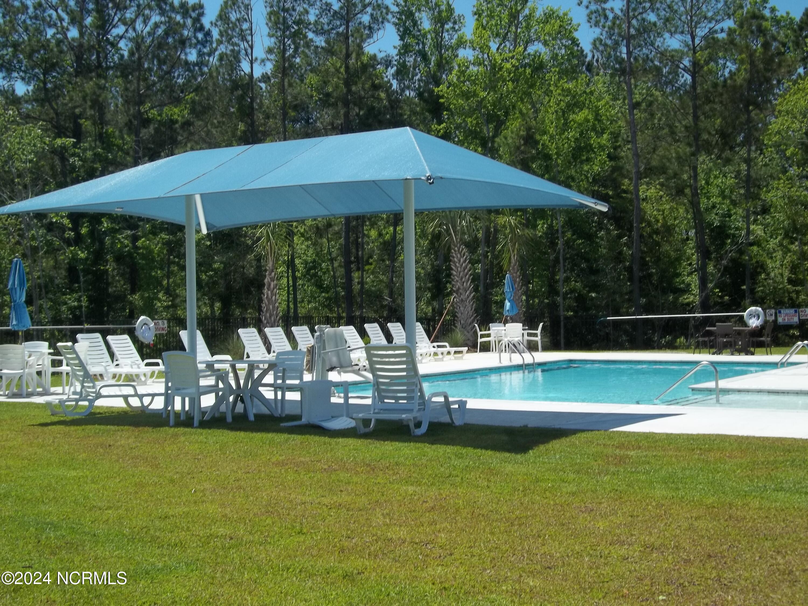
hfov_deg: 38.9
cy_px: 303
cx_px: 404
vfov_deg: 29.7
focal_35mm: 49
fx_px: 1144
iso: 64
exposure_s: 1/125
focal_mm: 8.8
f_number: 11.1
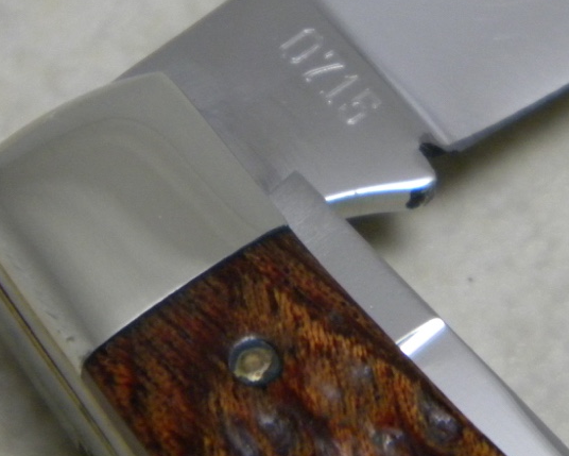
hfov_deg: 5.8
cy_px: 147
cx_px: 318
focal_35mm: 333
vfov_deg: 4.6
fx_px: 5609
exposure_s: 1/19.5
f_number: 5.2
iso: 400
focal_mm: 33.1
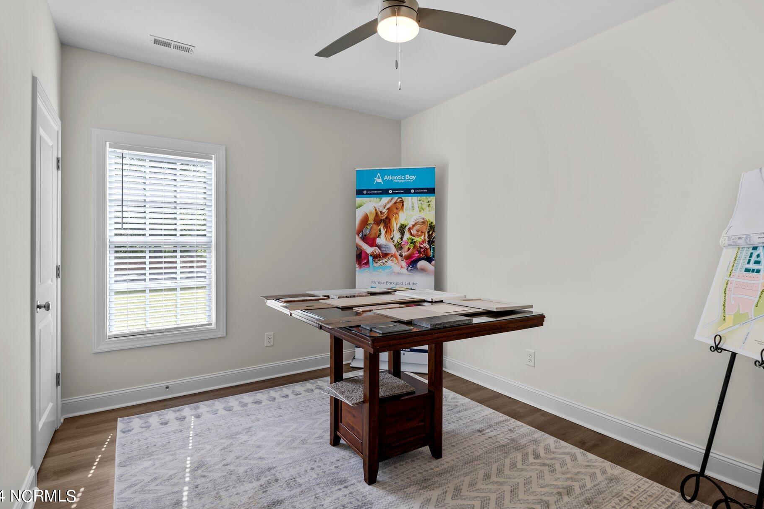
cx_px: 386
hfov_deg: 90.0
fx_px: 382
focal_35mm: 18
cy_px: 236
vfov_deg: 67.3
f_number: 9
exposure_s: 1/2.5
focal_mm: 16
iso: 100
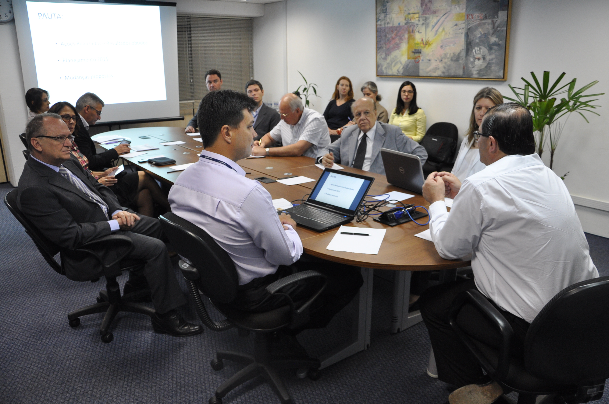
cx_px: 304
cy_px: 202
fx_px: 456
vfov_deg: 47.8
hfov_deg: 67.4
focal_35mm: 27
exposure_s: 1/25
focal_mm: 18
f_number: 3.5
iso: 800
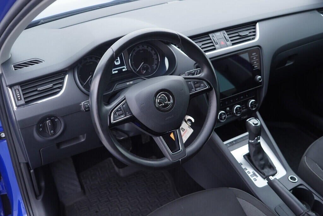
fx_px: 323
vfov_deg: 36.9
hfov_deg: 53.1
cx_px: 162
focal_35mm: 36
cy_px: 108
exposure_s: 1/40
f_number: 2.8
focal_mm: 24
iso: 200
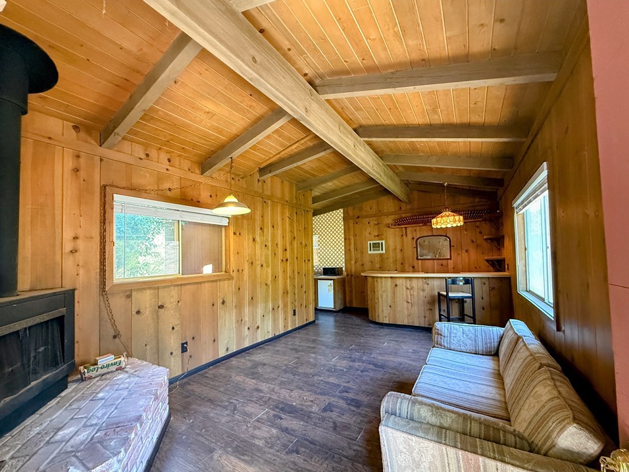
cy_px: 247
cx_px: 304
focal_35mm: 15
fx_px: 273
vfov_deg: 81.7
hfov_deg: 98.1
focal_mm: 2.22
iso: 640
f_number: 2.2
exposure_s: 1/60
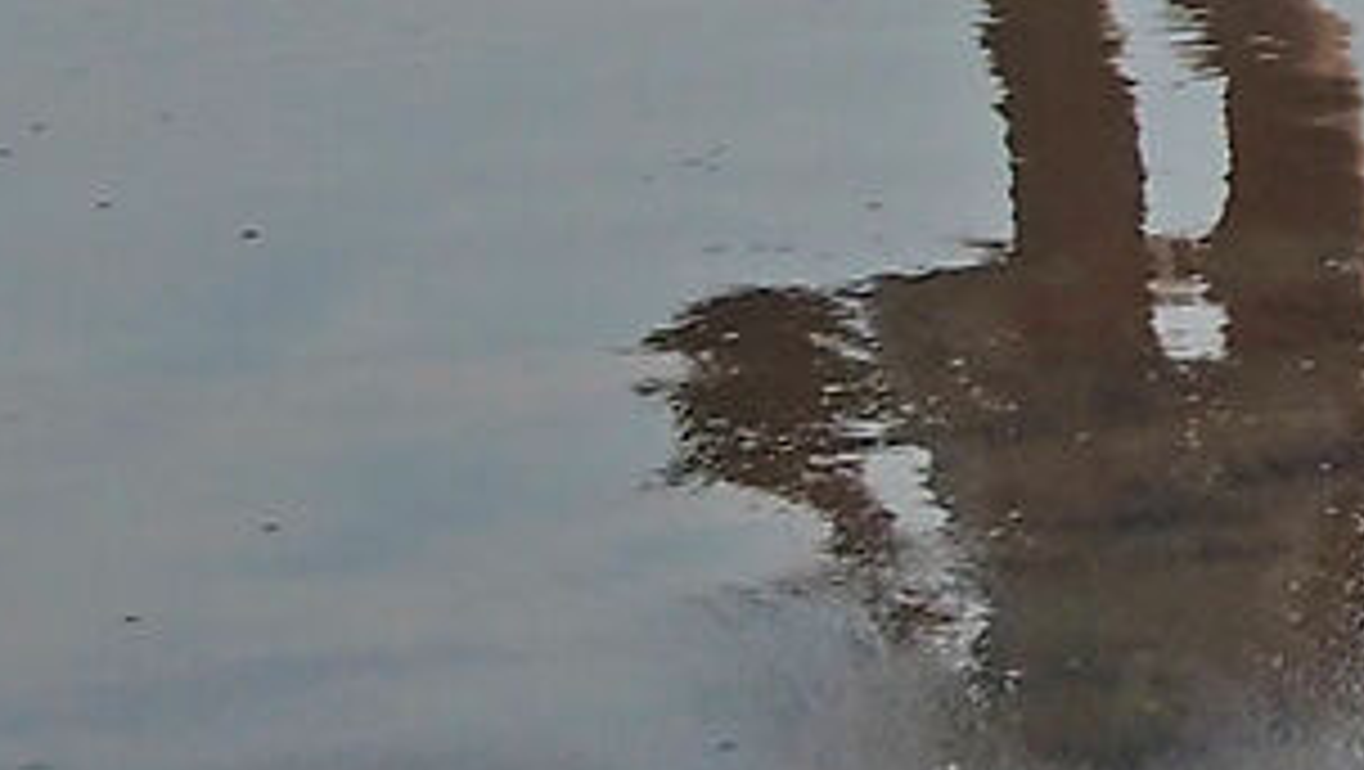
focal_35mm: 293
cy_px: -1427
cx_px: 4520
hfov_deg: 6.5
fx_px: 10606
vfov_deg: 4.0
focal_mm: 17
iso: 200
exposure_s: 1/640
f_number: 9
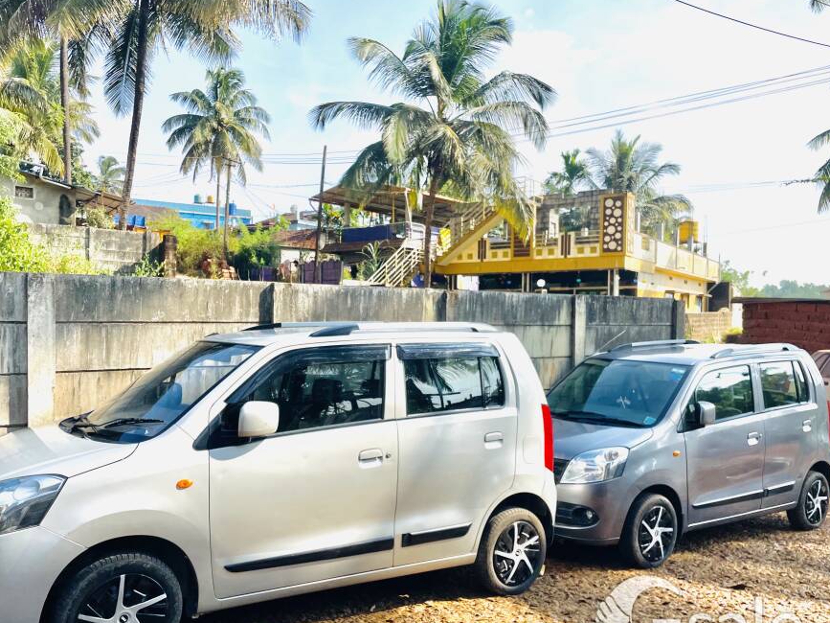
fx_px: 719
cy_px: 348
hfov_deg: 59.8
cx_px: 370
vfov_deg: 46.7
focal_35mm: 30
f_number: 1.6
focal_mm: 4.2
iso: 32
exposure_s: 1/4831
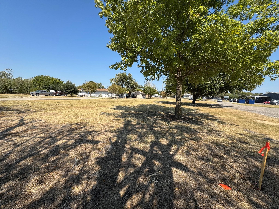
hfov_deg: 102.1
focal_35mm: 14
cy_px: 104
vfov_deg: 85.7
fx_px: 113
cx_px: 140
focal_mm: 2.22
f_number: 2.2
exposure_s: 1/1789
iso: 50
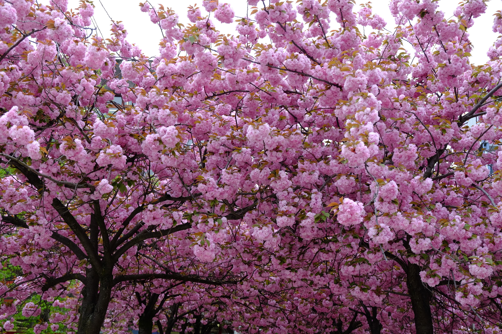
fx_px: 753
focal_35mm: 54
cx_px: 251
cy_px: 167
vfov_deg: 25.1
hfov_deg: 36.9
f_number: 4.5
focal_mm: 35.8
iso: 200
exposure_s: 1/140
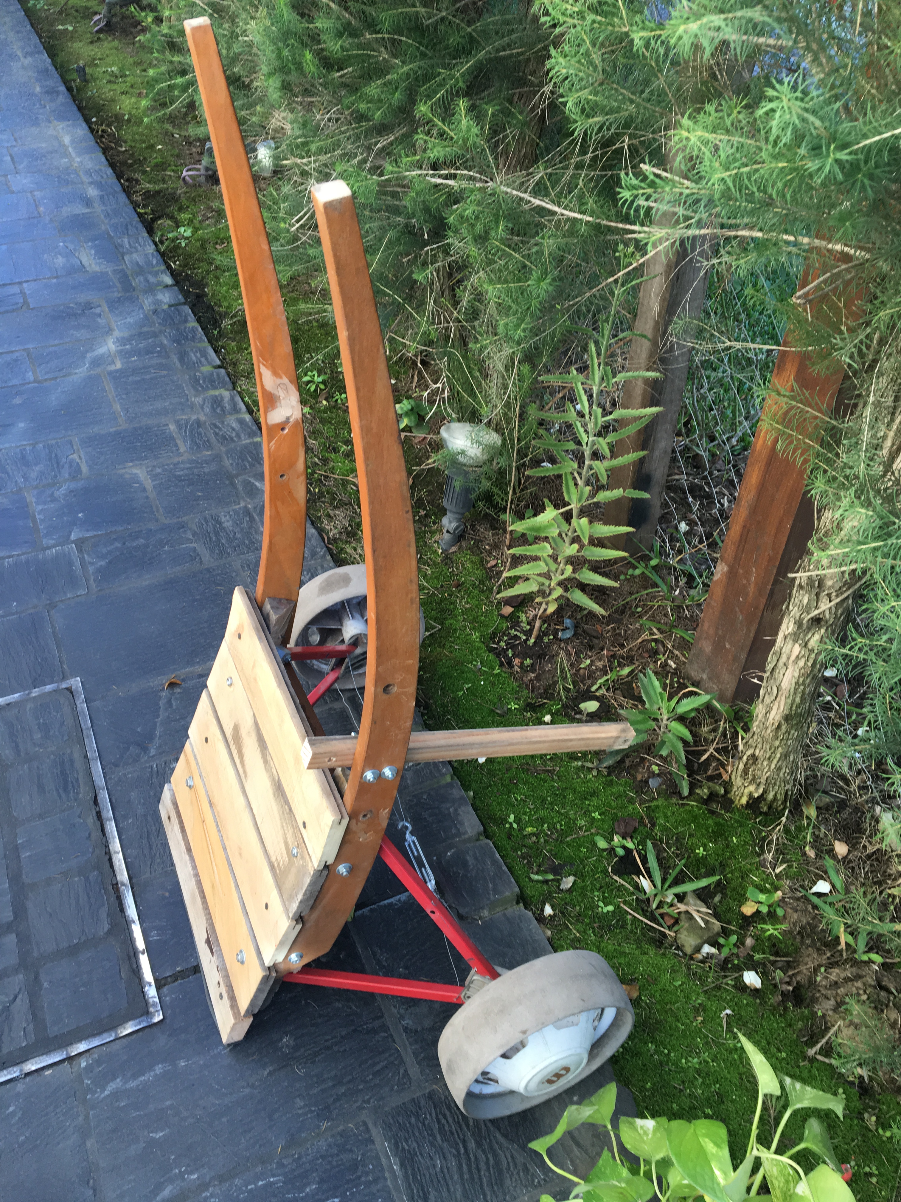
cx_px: 450
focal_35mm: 29
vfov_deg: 61.7
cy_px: 601
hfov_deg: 48.2
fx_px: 1006
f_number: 2.2
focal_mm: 4.15
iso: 40
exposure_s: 1/100
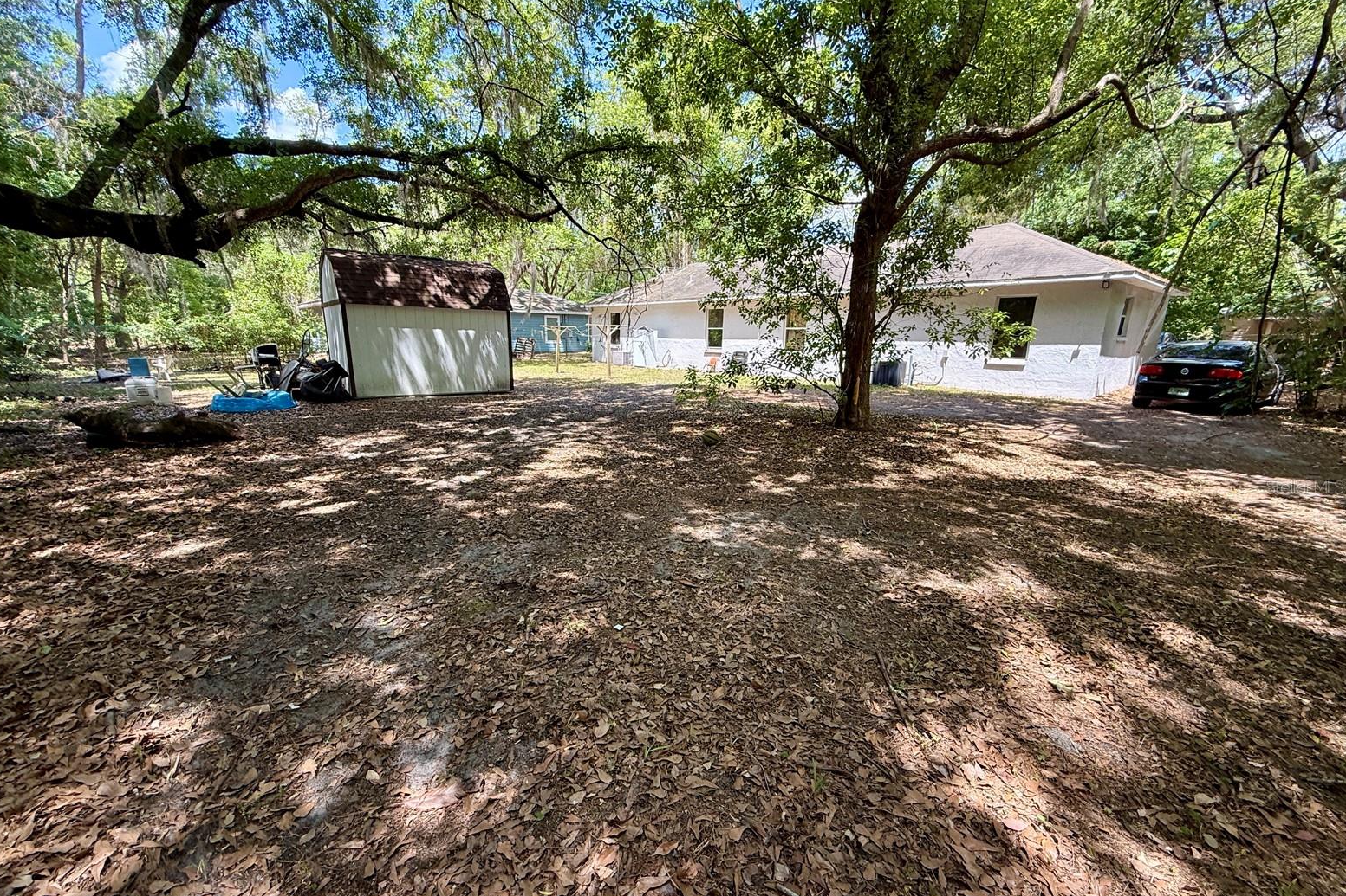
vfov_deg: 77.2
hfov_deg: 100.4
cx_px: 654
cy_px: 487
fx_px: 561
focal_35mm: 15
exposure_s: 1/250
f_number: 2.2
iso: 64
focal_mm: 2.22
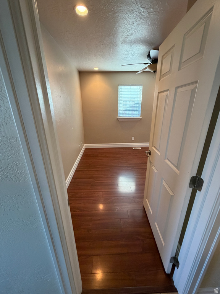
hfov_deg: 85.7
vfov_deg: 102.1
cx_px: 110
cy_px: 147
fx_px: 119
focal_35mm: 14
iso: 250
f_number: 2.2
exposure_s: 1/60
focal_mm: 2.22
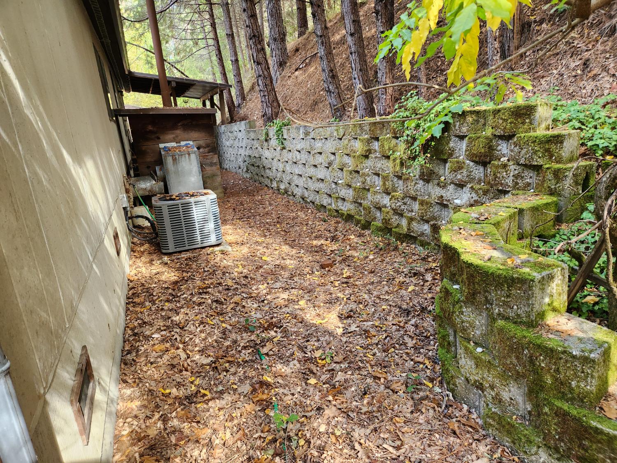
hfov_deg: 73.9
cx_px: 308
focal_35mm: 23
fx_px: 410
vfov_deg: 58.9
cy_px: 232
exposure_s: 1/120
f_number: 1.8
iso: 250
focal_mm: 5.4
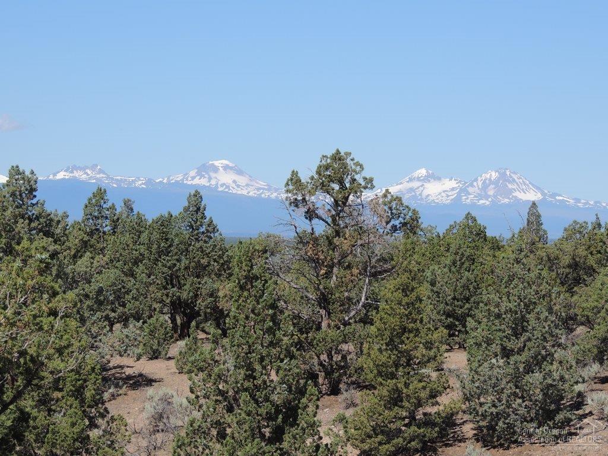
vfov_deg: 11.0
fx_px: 2371
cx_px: 304
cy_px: 228
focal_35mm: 135
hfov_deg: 14.6
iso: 100
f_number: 4.3
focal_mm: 24
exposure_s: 1/800
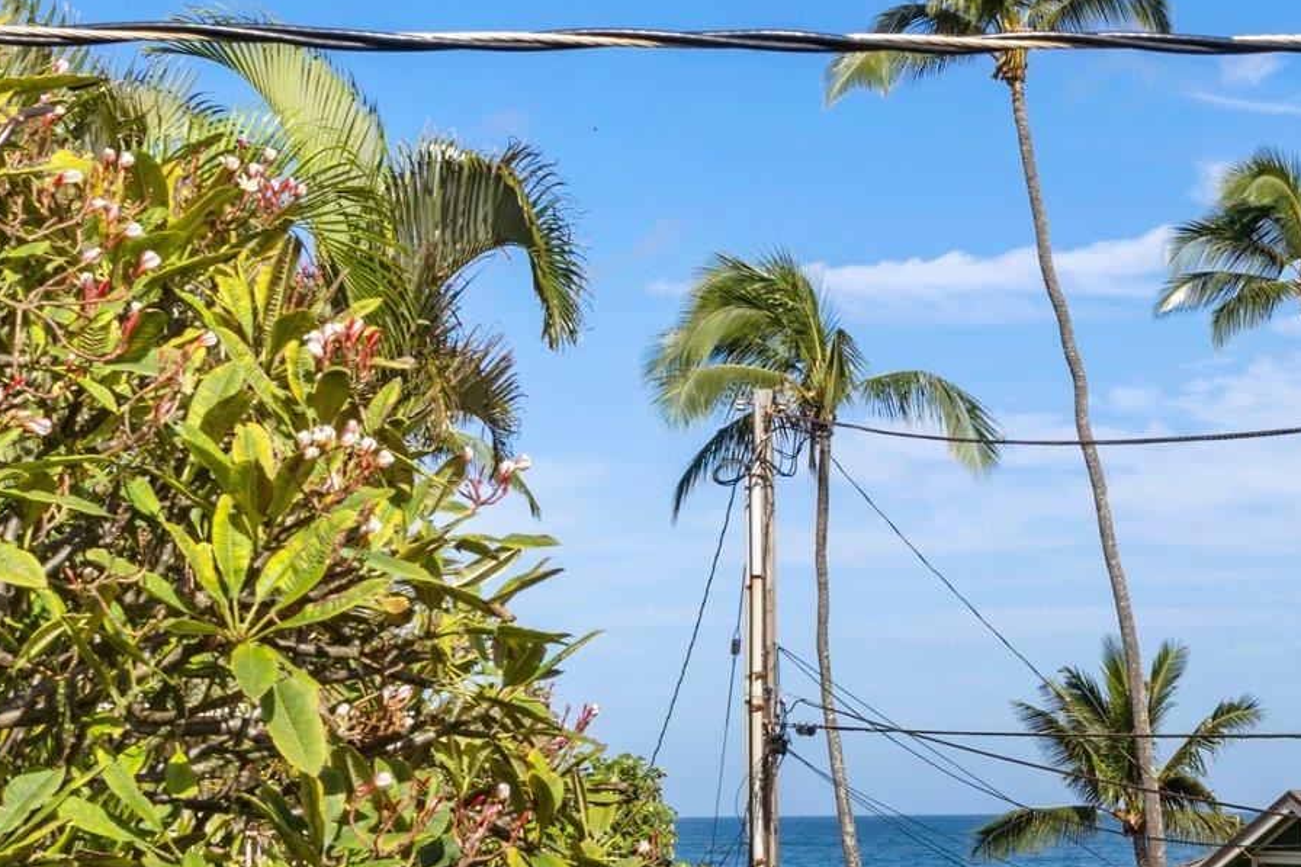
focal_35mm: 96
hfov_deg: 20.7
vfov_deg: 14.1
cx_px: 1214
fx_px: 3468
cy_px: 792
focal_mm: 28
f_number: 8
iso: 100
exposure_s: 1/320
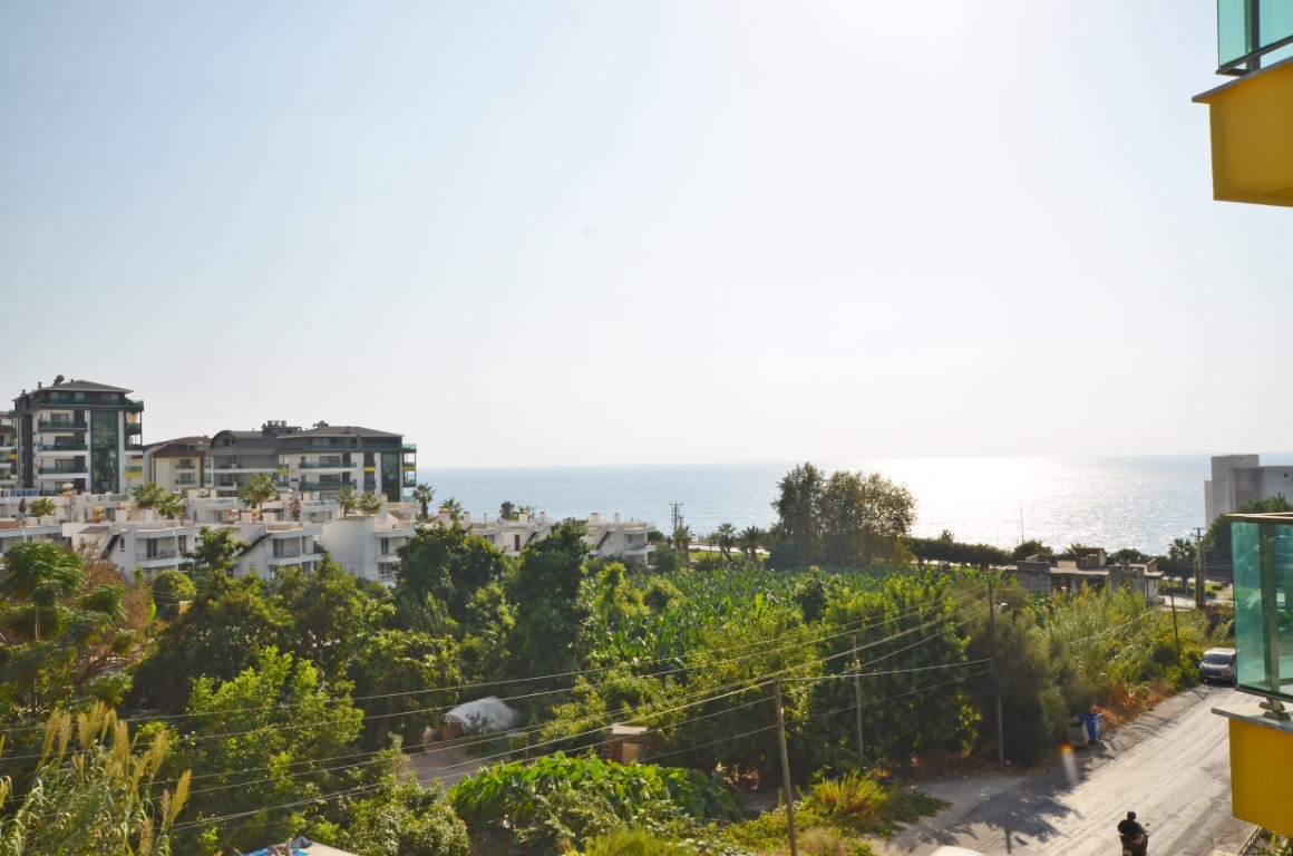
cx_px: 646
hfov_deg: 62.0
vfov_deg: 43.4
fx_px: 1075
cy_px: 428
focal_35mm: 30
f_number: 11
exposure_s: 1/250
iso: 100
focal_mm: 20
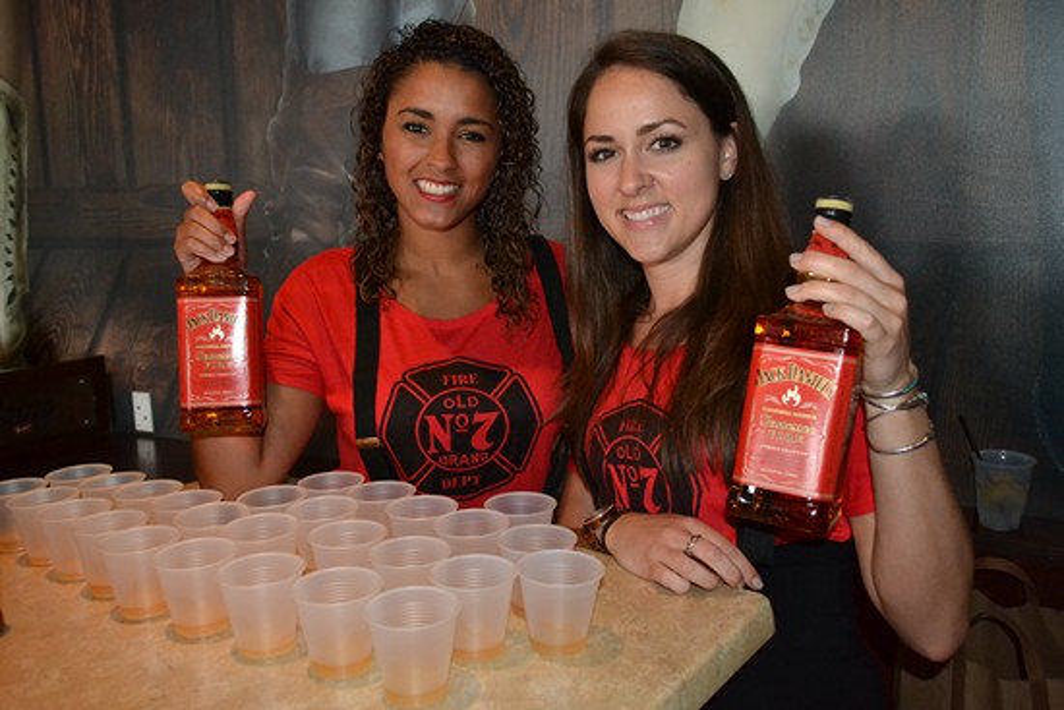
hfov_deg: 61.9
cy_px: 355
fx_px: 887
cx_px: 532
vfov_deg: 43.6
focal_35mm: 30
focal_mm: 20
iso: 2500
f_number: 3.8
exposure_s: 1/60
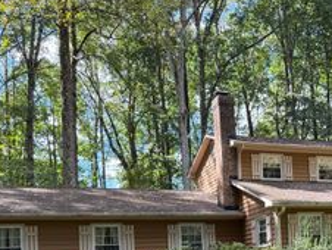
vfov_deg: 26.3
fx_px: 509
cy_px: 240
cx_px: 284
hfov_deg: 34.6
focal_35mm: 53
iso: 100
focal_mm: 6.76
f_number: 1.78
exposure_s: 1/327
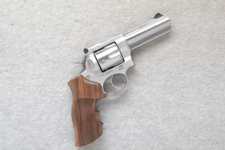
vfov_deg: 25.1
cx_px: 112
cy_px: 75
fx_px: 337
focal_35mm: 54
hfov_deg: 36.9
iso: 3200
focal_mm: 36
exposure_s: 1/60
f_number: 20
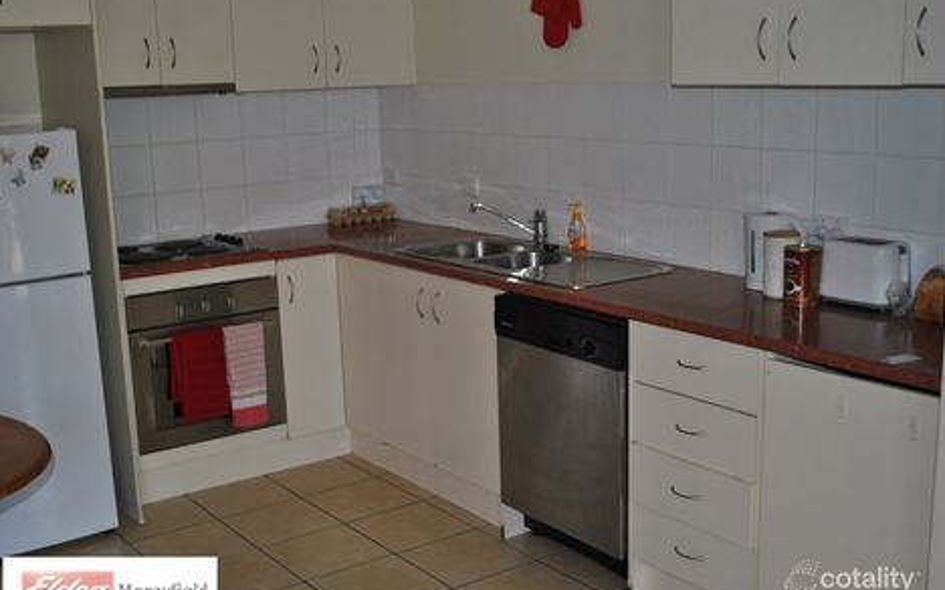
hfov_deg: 46.2
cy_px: 304
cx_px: 472
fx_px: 1107
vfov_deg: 29.8
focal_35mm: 43
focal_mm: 28
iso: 200
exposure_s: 1/60
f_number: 4.5
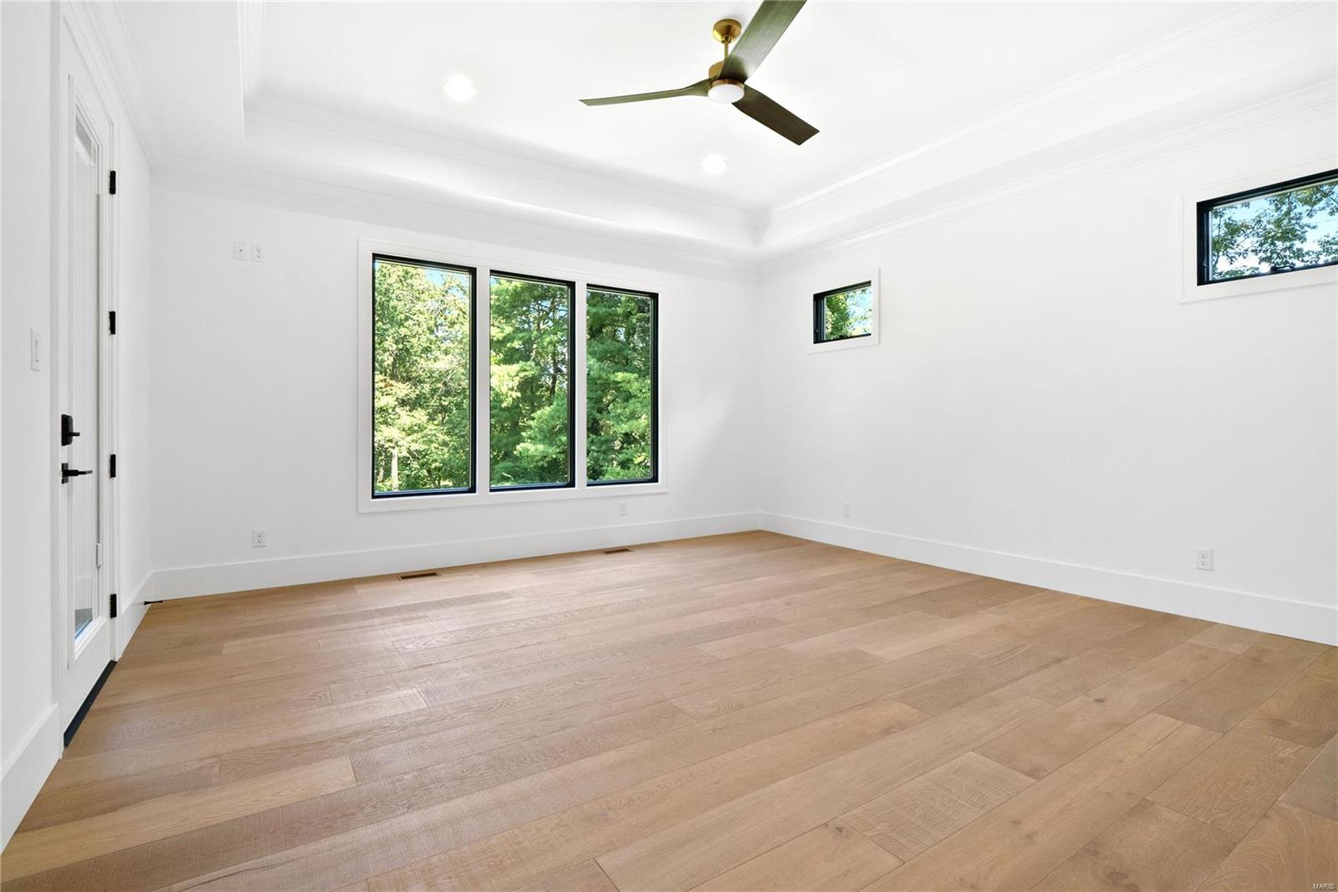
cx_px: 669
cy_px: 446
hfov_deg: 96.7
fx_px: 595
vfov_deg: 73.7
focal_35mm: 16
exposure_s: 1/15
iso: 400
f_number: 8
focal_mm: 8
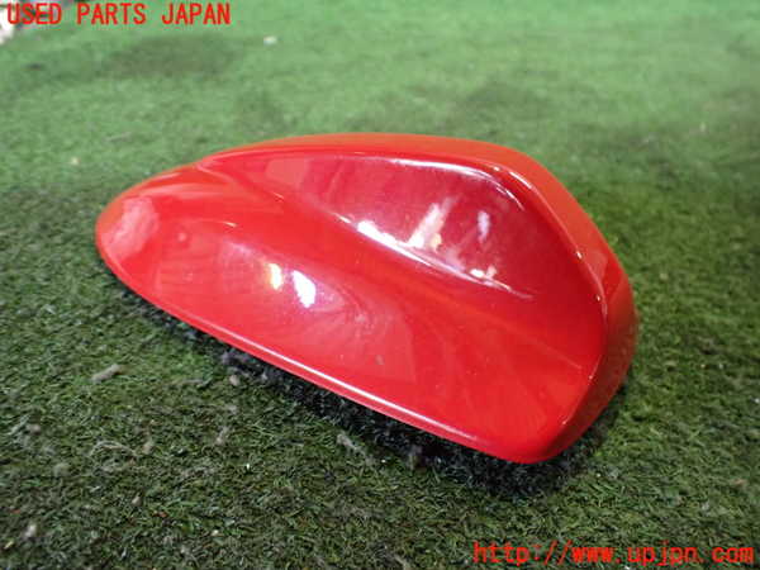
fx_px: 659
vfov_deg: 46.8
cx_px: 380
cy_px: 285
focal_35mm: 30
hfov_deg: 60.0
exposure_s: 1/40
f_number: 2.3
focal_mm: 5.4
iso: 800
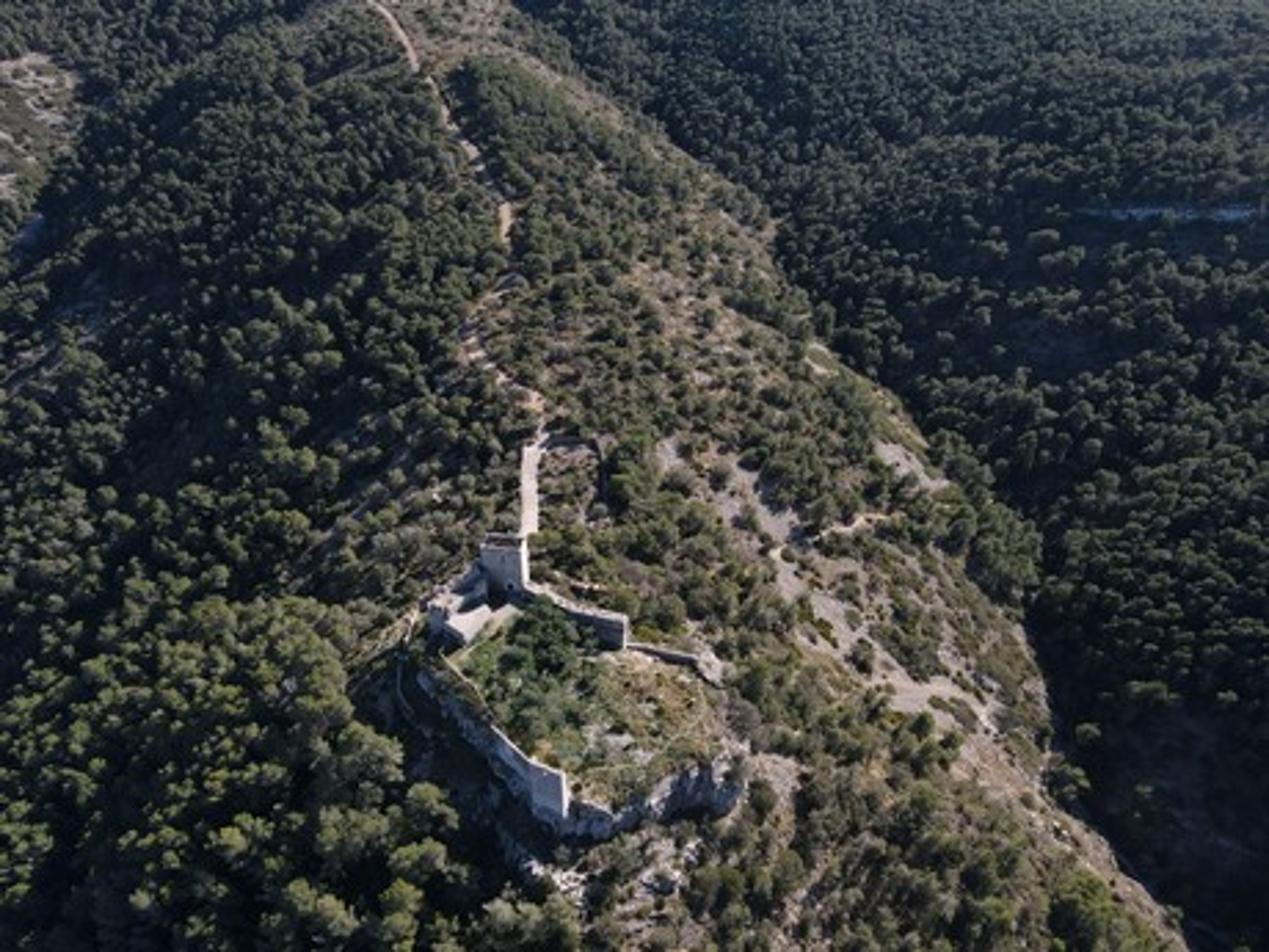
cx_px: 634
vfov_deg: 56.8
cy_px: 476
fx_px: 880
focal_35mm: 24
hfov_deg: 71.6
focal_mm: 4.5
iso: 100
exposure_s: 1/320
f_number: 2.8
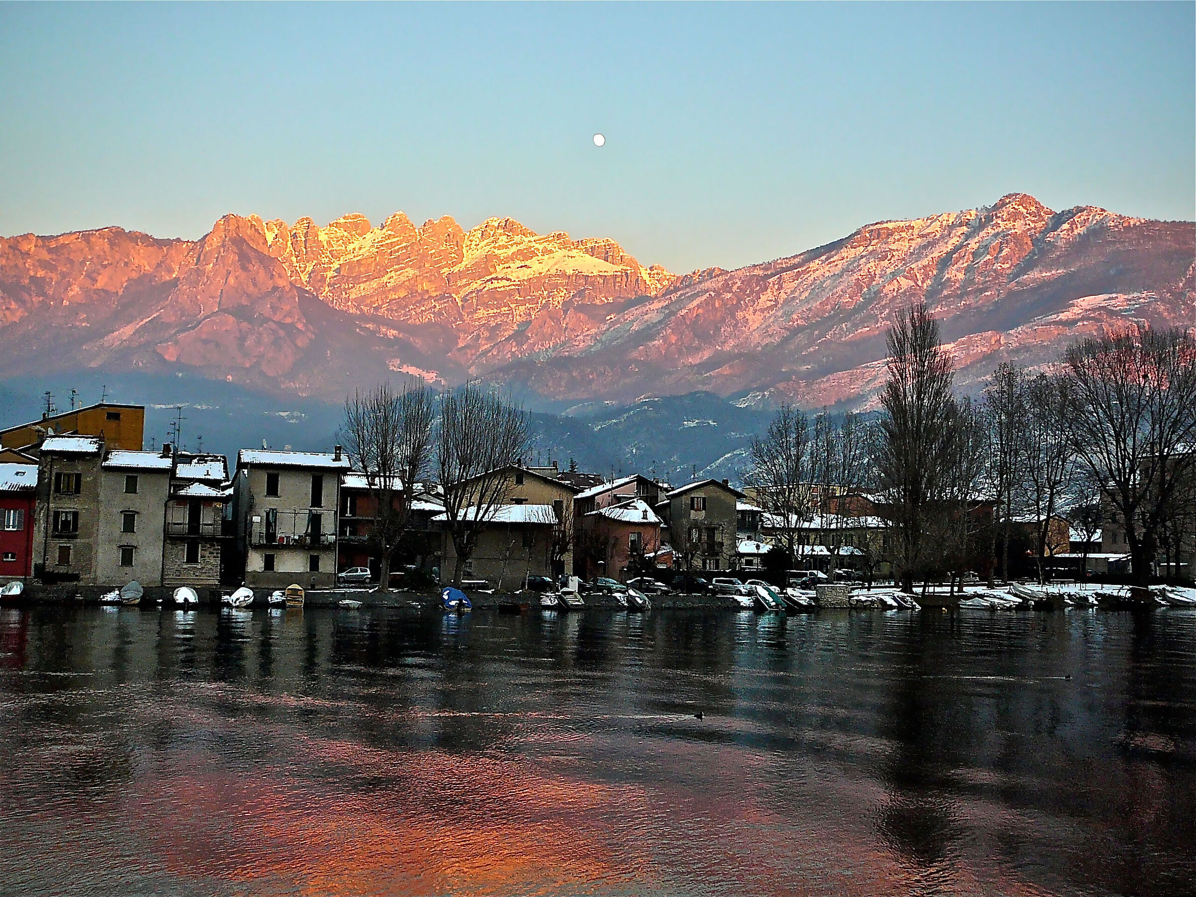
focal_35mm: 35
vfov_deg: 40.7
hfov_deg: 52.6
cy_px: 448
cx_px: 598
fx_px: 1209
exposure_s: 1/200
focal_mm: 5.2
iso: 80
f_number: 2.8
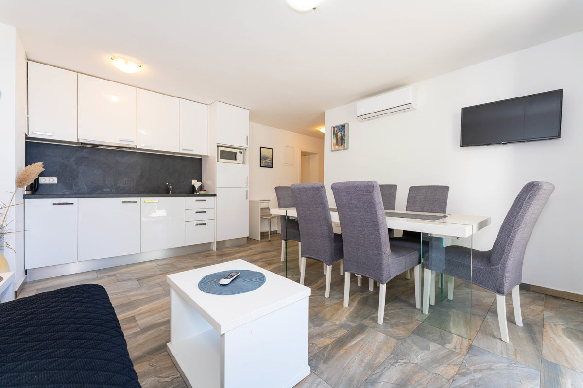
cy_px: 194
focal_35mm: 14
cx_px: 292
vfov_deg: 81.2
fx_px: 227
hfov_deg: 104.3
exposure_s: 1/80
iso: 800
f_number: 7.1
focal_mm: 14
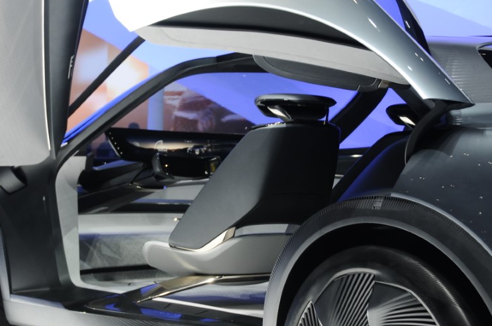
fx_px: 1010
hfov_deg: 27.3
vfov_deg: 18.3
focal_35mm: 74
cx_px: 197
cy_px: 195
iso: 400
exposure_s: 1/30
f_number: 6.3
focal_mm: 38
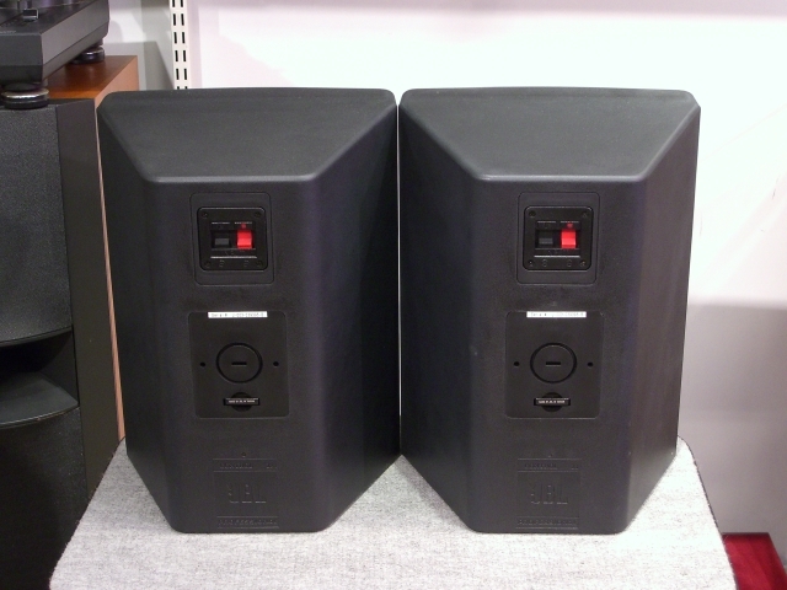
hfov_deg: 28.6
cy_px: 295
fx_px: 1546
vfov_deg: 21.6
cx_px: 394
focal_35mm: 68
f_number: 4
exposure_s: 1/10
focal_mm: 14.2
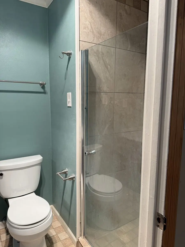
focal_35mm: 24
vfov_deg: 71.6
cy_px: 124
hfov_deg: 56.8
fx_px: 171
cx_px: 92
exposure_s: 1/120
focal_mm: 6.76
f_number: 1.78
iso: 100
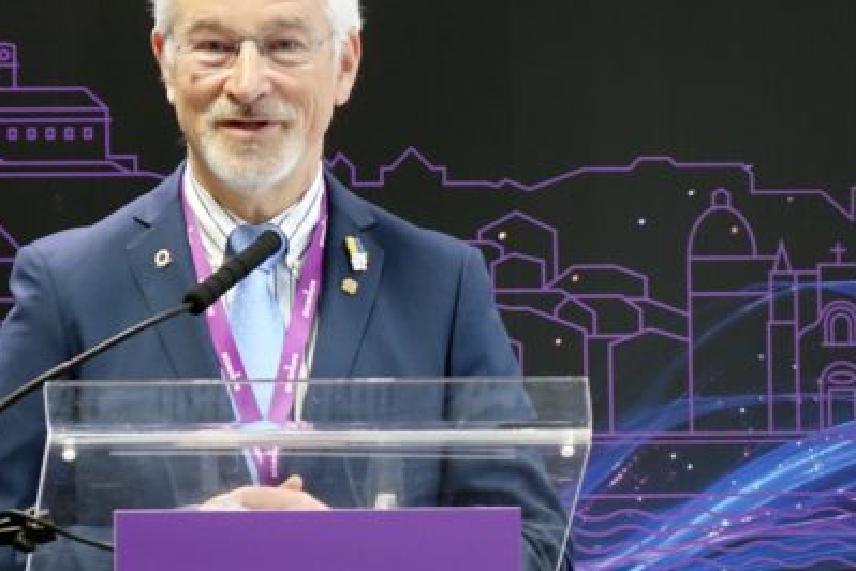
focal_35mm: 361
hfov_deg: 5.7
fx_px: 8583
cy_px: 197
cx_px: 161
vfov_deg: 3.8
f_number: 2.8
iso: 800
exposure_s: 1/40
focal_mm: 73.3
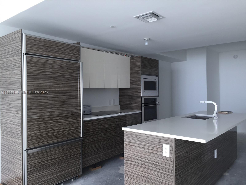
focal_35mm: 29
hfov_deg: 61.7
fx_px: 206
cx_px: 123
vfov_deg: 48.2
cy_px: 92
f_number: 2.2
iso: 32
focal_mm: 4.15
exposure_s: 1/40
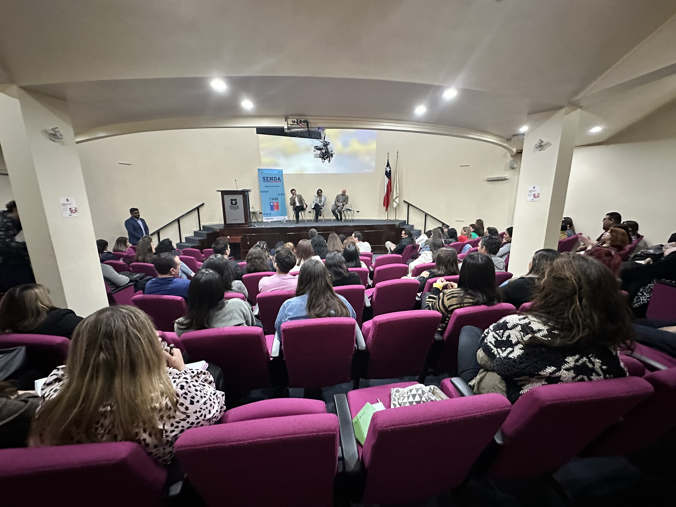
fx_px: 273
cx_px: 338
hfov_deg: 102.1
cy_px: 254
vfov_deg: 85.7
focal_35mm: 14
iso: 1000
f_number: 2.2
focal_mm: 2.22
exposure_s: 1/34
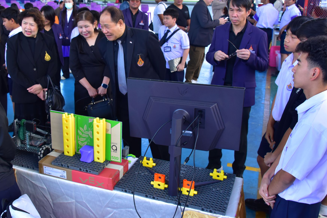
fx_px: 363
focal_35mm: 40
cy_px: 88
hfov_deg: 48.2
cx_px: 132
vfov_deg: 33.3
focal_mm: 28
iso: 800
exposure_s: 1/200
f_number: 5.6
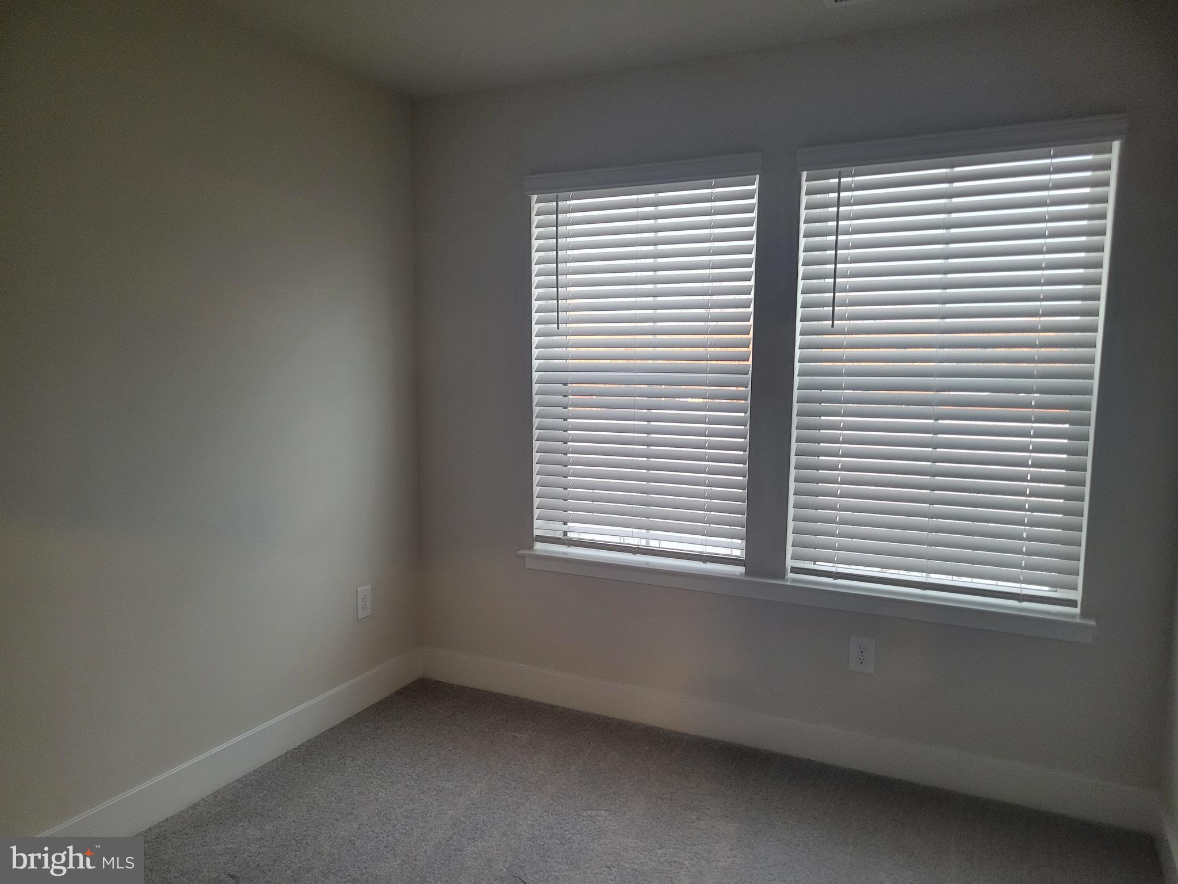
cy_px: 442
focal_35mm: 26
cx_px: 589
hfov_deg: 67.3
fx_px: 885
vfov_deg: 53.1
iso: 320
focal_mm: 5.4
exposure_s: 1/120
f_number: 1.8
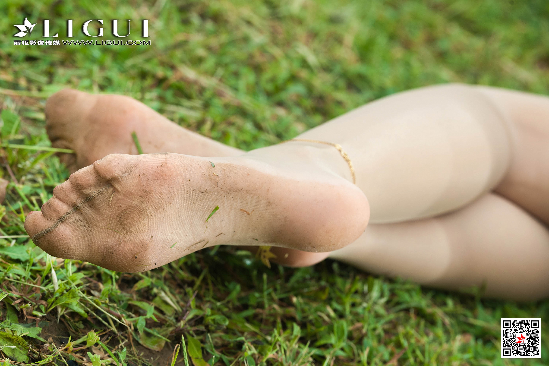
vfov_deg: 9.8
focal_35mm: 140
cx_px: 274
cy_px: 183
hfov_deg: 14.7
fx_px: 2135
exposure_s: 1/125
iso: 500
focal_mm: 140
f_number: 8
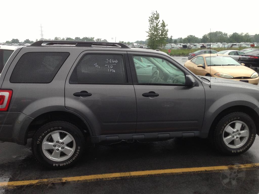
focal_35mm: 33
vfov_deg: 42.9
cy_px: 97
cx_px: 130
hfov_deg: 55.4
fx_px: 247
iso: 100
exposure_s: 1/120
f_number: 2.4
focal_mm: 4.13
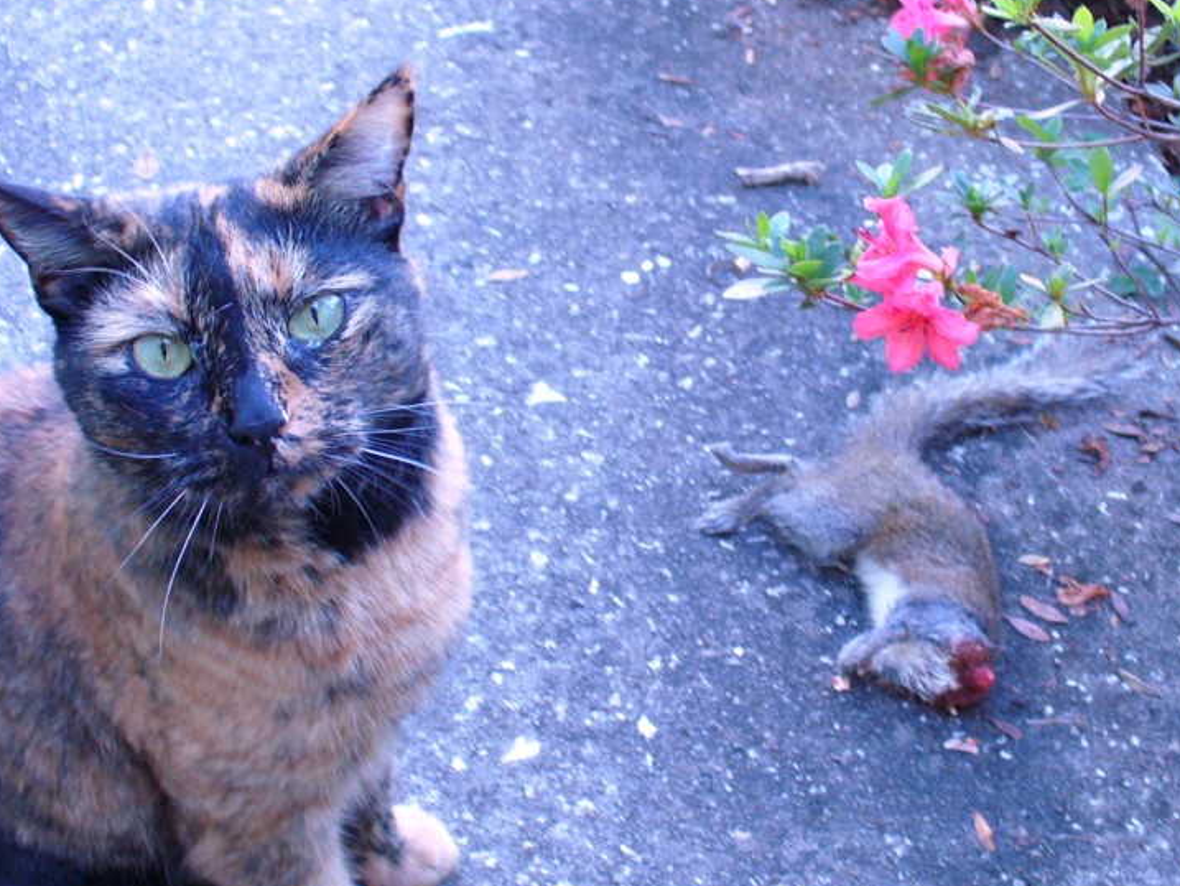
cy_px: 403
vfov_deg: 25.2
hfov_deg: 33.2
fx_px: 1977
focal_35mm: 58
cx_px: 620
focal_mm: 7
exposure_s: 1/30
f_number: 2.9
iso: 125
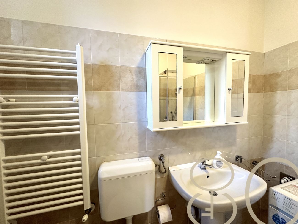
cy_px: 112
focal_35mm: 14
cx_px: 149
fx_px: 121
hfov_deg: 102.1
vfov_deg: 85.7
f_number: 2.2
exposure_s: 1/50
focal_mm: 2.22
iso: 320
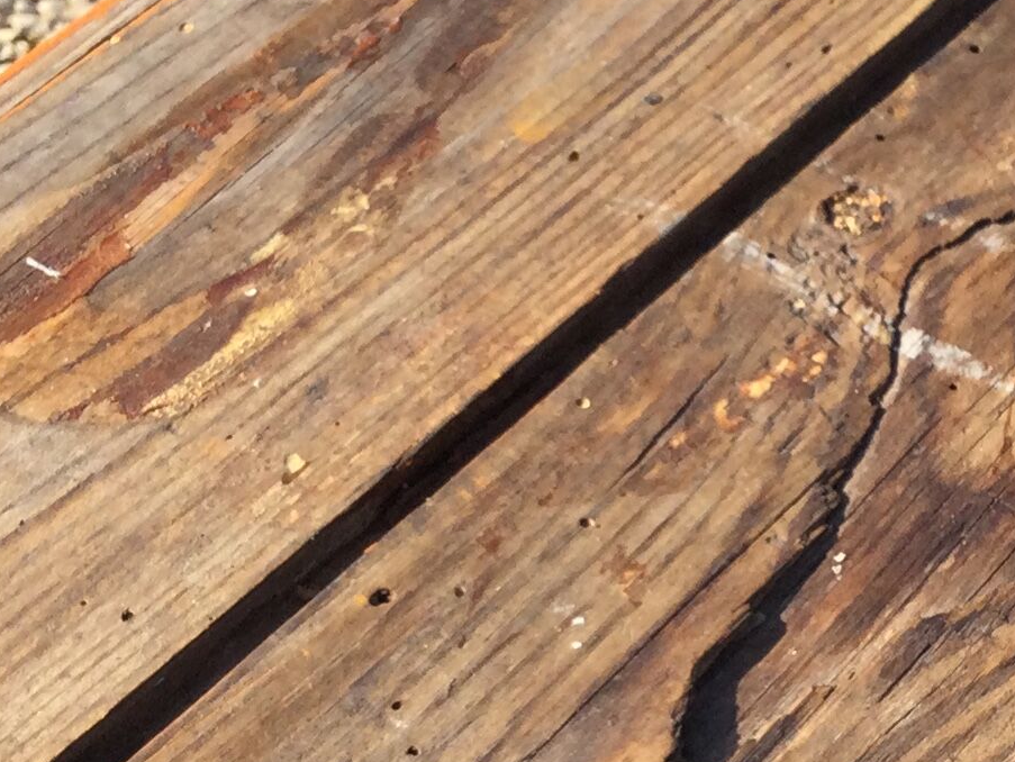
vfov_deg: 13.1
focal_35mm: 112
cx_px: 946
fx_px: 3285
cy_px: 693
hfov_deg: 17.3
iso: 25
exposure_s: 1/485
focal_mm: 3.3
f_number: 2.4
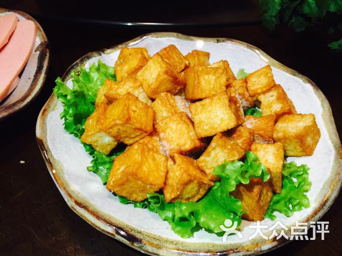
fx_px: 287
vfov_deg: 48.2
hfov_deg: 61.7
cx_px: 171
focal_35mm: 29
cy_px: 128
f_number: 2.2
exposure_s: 1/17
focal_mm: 4.15
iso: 100
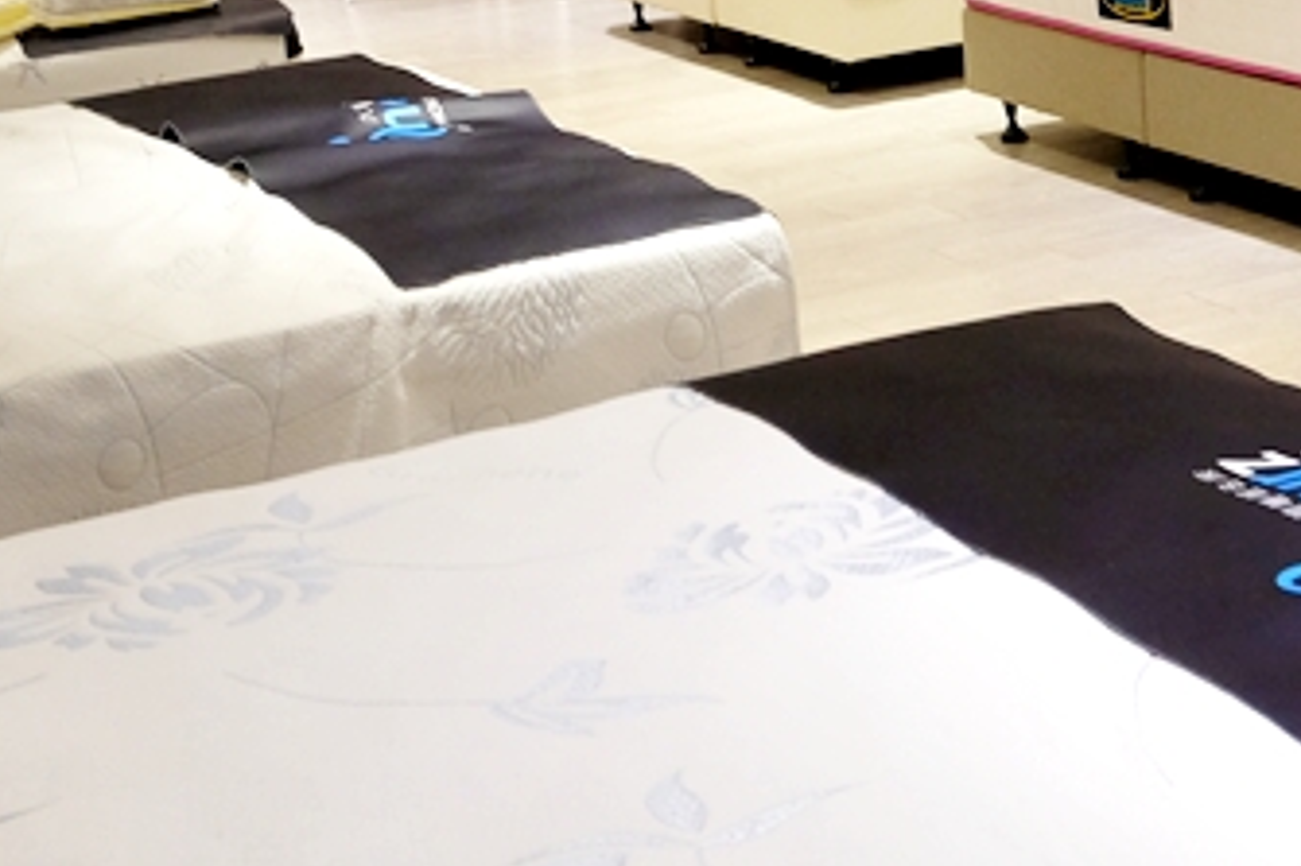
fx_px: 2528
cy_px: 181
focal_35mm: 70
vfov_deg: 19.3
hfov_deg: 28.8
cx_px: 751
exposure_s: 1/56
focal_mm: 18
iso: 1250
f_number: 4
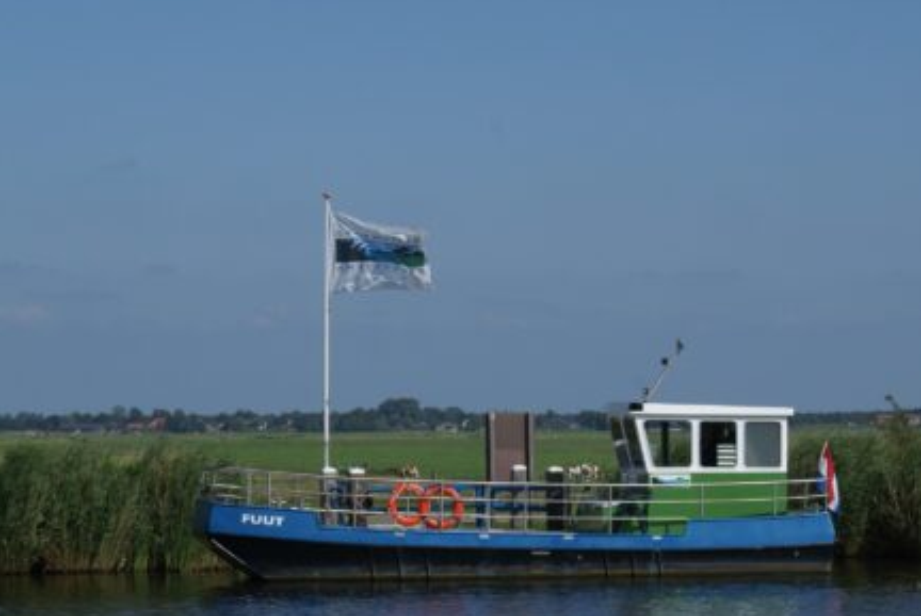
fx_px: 3739
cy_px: 390
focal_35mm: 146
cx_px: 535
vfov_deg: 9.4
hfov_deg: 14.0
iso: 100
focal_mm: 70
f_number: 13
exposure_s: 1/200
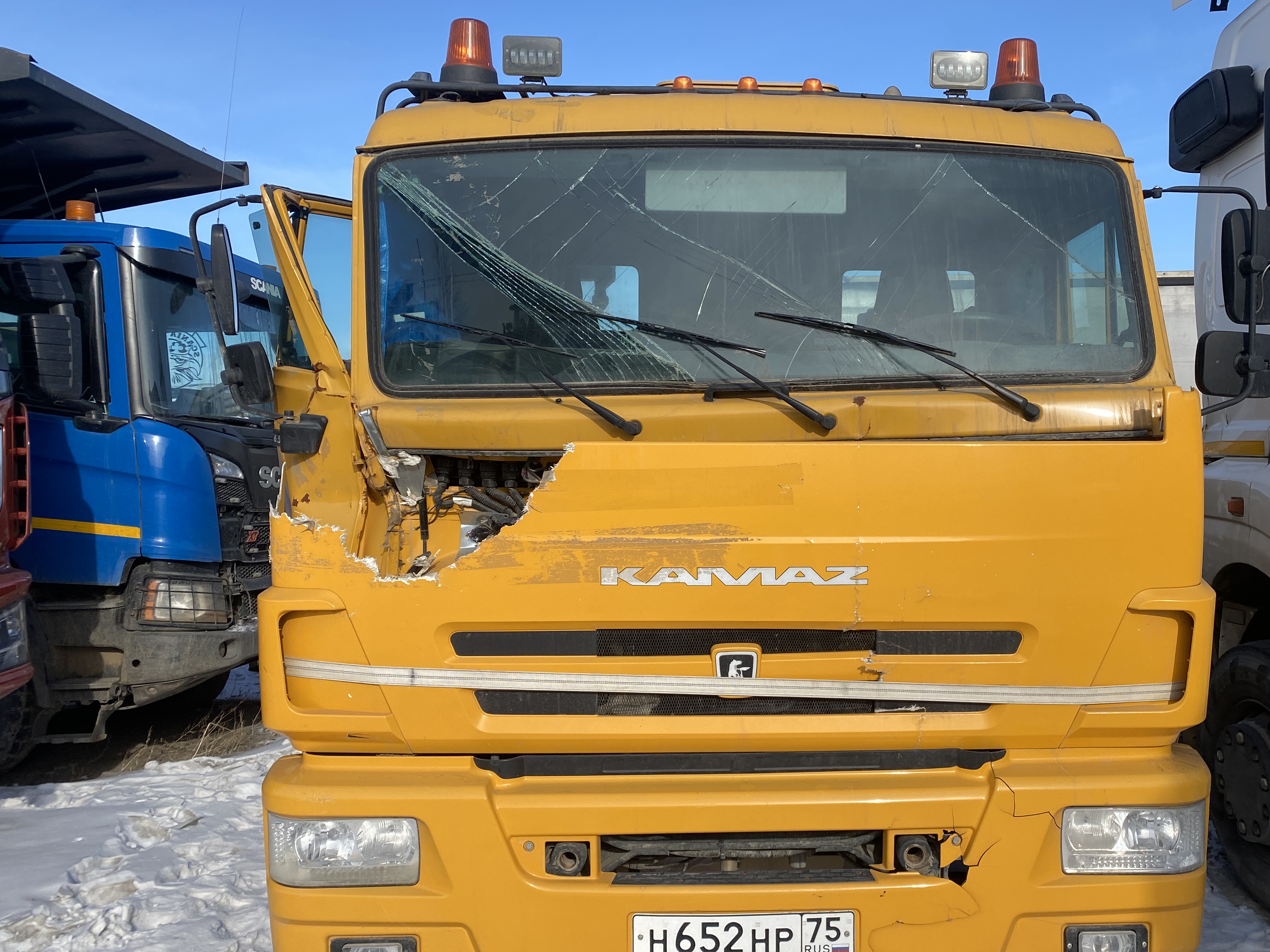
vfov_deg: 42.9
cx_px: 751
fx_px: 1211
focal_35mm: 33
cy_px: 487
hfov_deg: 55.0
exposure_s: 1/2183
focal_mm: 4.25
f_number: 1.8
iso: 32
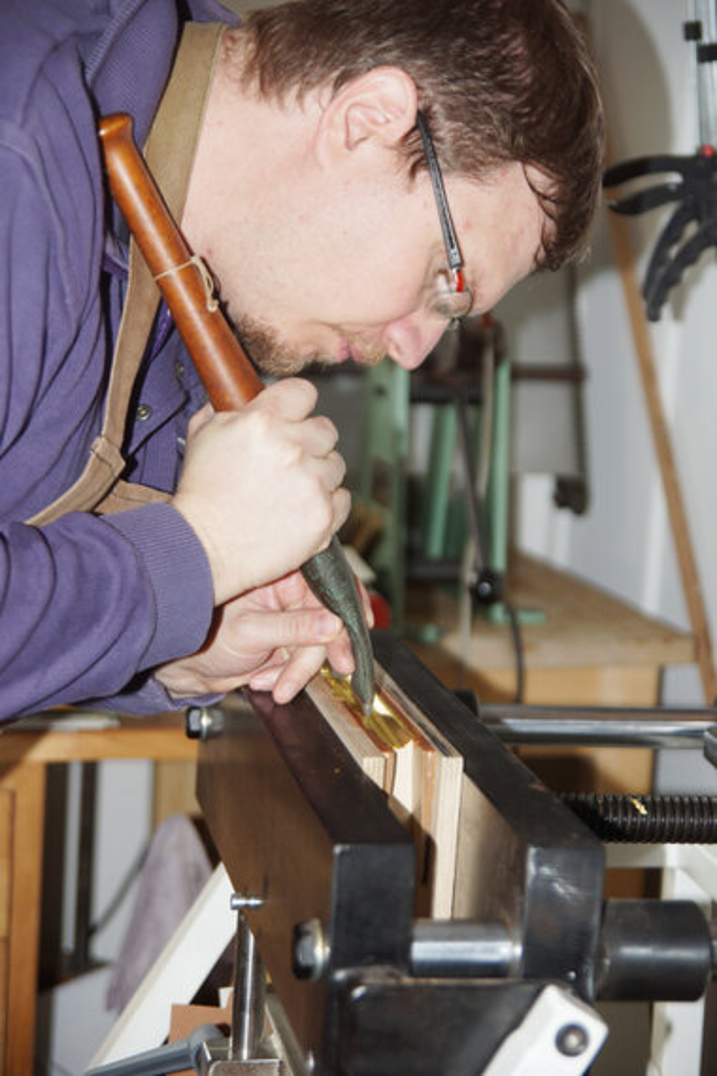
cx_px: 358
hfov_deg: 18.2
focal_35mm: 75
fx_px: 2240
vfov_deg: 27.0
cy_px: 538
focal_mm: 50
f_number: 2.8
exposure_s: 1/30
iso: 100
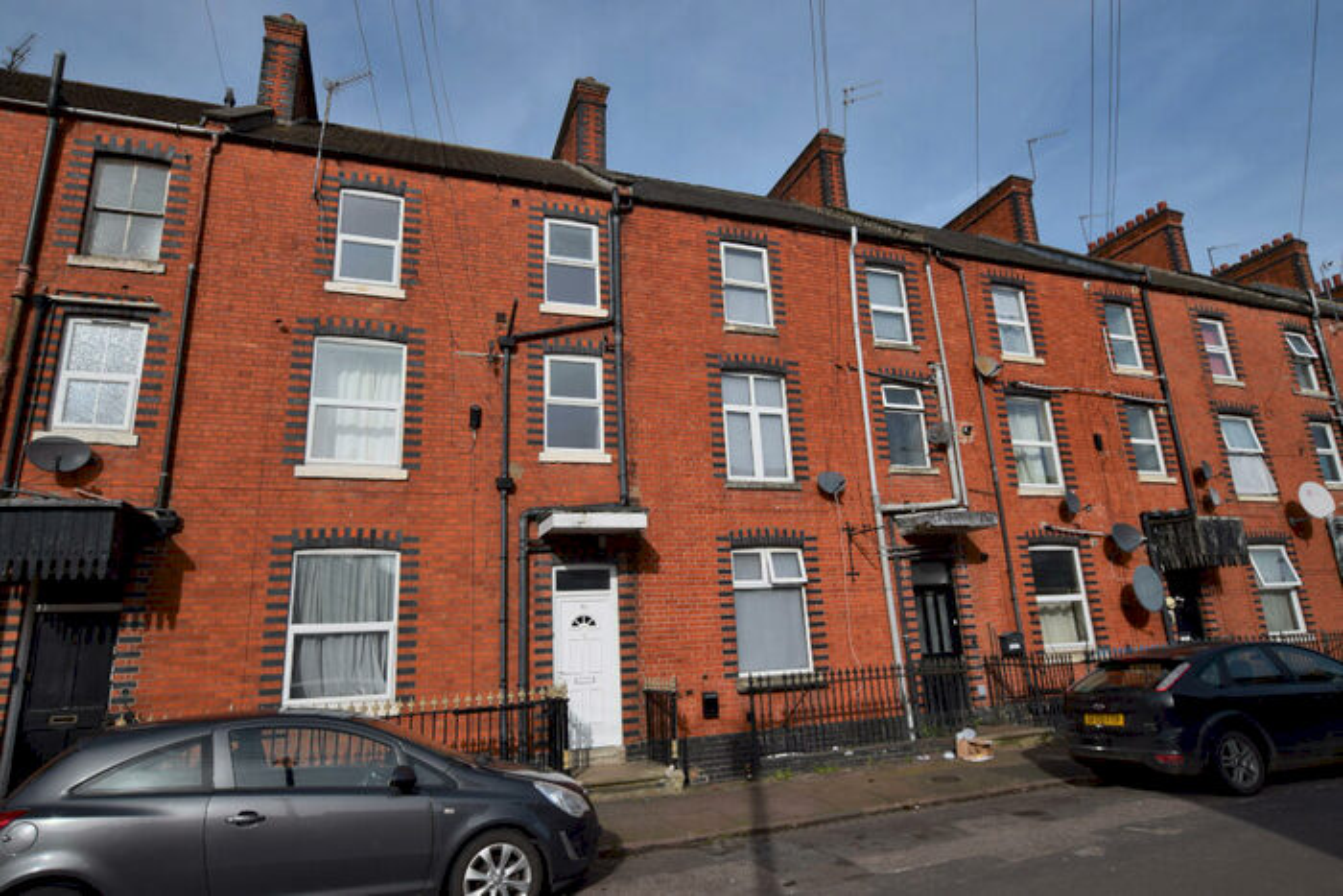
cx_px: 672
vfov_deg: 63.2
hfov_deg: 85.4
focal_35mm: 20
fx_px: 728
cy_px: 448
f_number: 8
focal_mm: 13
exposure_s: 1/500
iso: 200
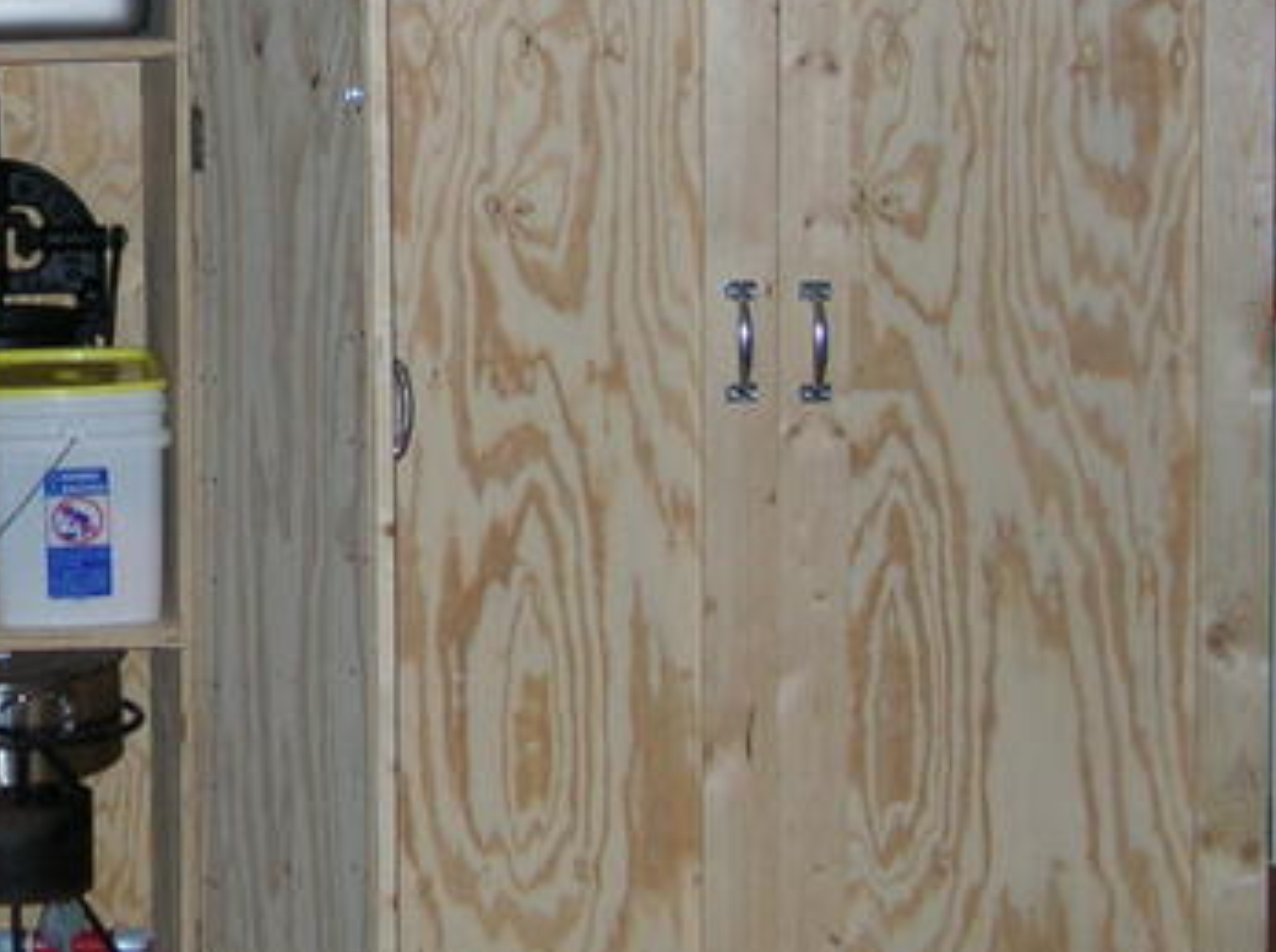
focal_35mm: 122
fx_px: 4489
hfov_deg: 15.8
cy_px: 156
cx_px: -40
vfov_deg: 12.0
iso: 76
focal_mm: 7.8
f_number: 2.9
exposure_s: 1/60.1
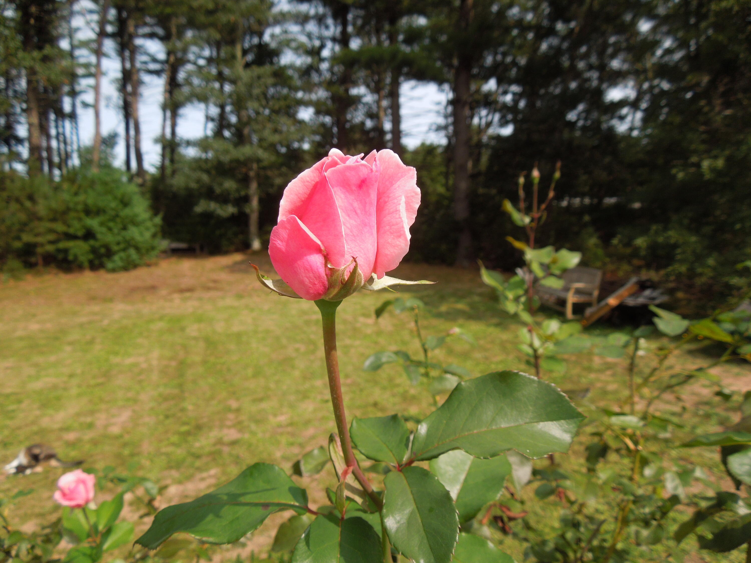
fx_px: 542
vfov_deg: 54.9
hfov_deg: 69.4
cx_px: 376
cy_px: 282
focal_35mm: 25
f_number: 3.3
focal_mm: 4.5
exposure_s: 1/800
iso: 100
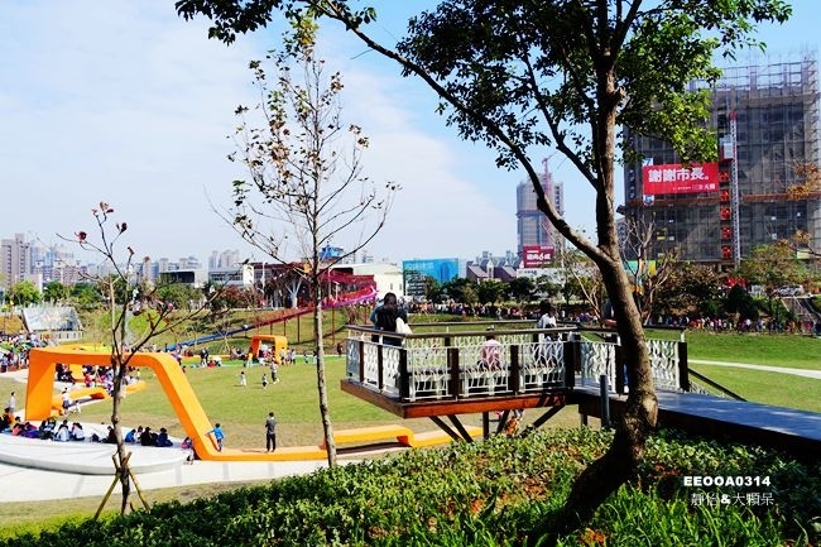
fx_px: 684
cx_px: 410
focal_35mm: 30
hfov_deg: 61.9
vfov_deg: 43.6
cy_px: 274
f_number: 4
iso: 125
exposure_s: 1/125
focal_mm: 10.89
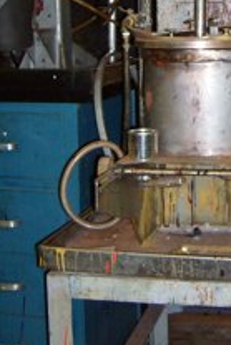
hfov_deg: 17.5
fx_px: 740
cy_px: 46
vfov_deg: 25.6
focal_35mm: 77
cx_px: 209
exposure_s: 1/60
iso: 200
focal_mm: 6
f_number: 2.8
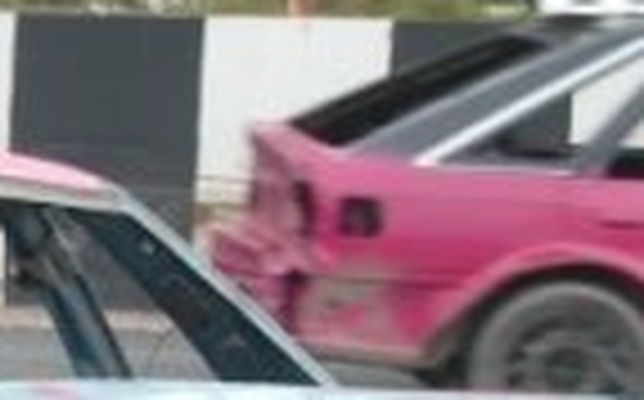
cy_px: 512
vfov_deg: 7.3
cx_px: -356
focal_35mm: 178
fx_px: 3120
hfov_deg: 11.3
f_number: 4.2
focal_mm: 26
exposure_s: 1/160
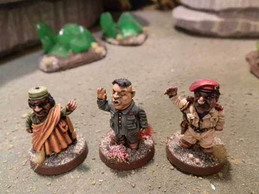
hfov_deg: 63.4
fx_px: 209
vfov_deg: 49.7
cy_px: 97
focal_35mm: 28
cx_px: 130
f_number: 3.1
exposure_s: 1/60
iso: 400
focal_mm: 5
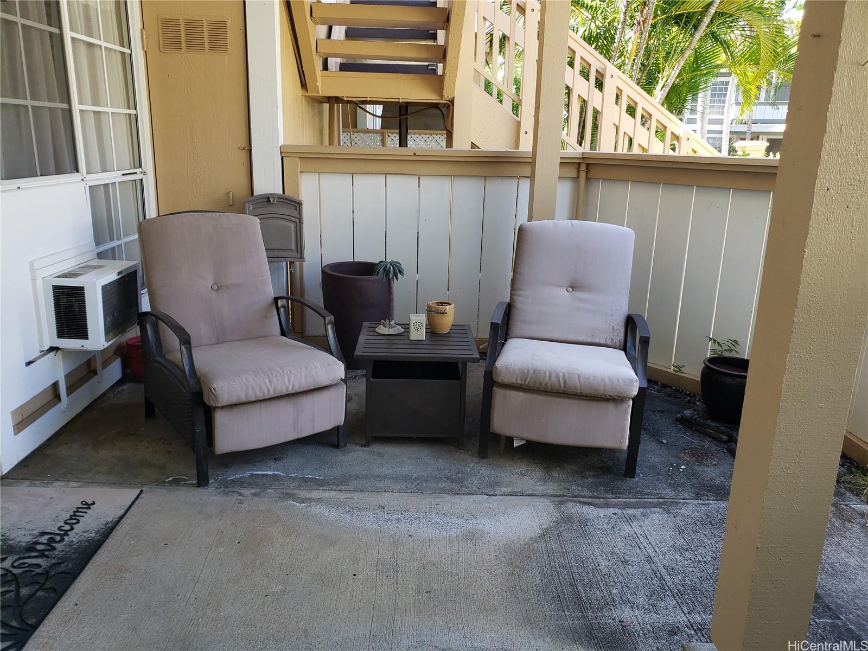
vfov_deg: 53.1
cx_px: 434
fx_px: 652
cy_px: 326
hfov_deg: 67.3
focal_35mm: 26
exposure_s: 1/60
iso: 50
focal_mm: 4.3
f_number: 2.4
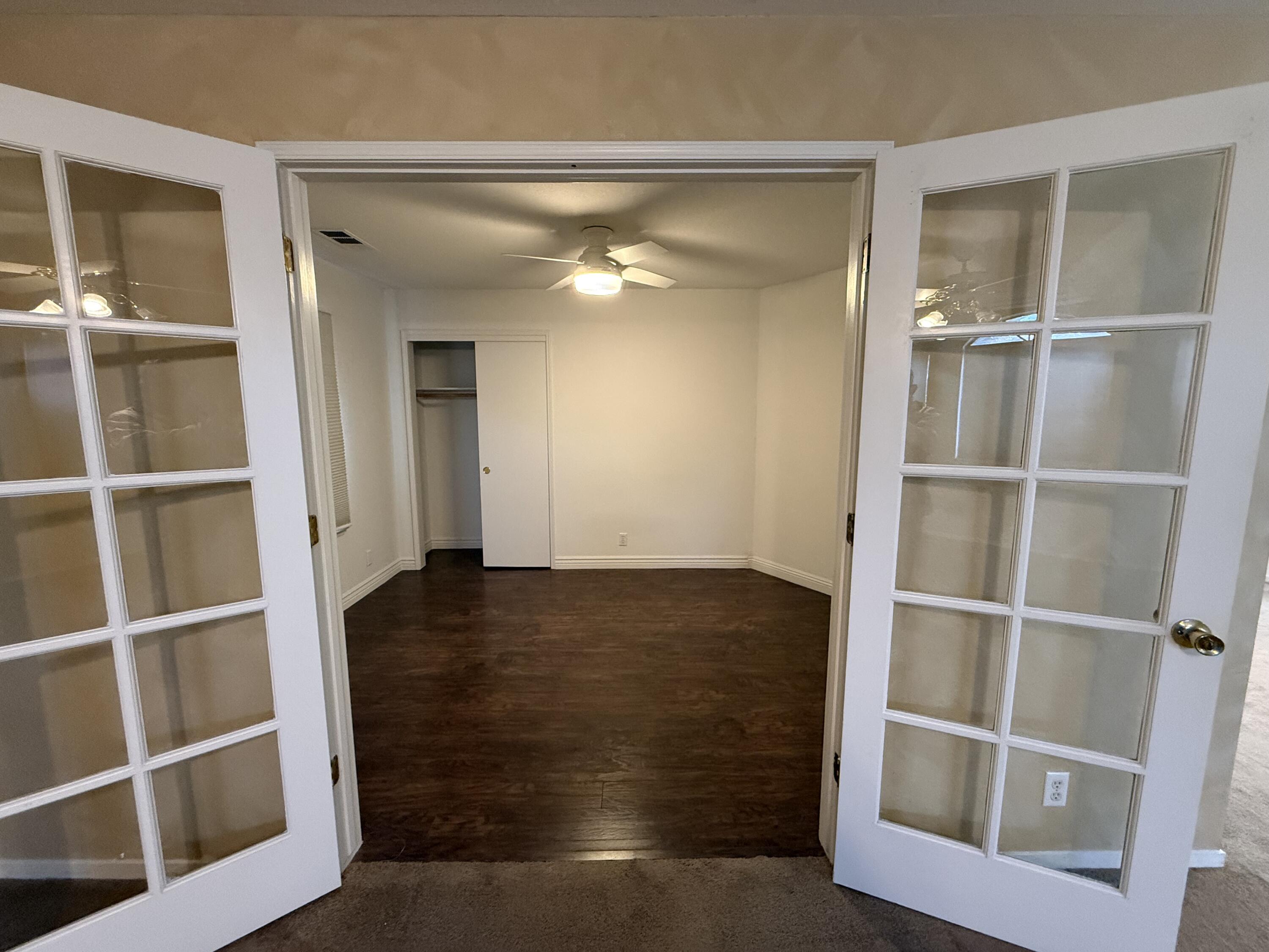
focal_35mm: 14
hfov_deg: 102.1
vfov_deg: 85.7
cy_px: 476
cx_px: 634
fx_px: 513
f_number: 2.2
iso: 500
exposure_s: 1/60
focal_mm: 2.22
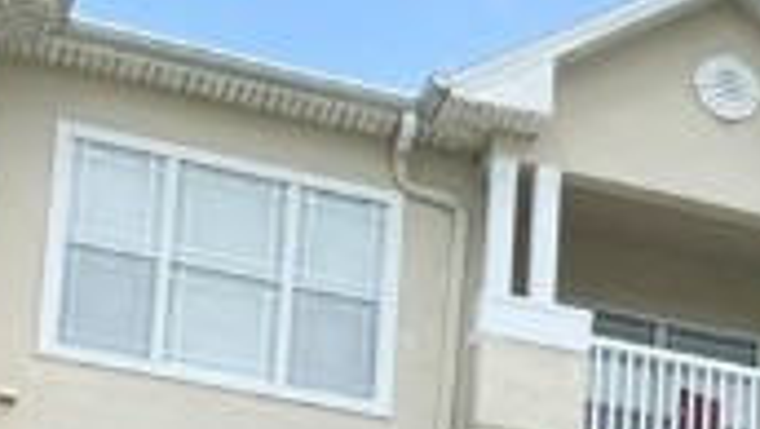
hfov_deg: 11.4
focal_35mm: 169
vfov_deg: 6.8
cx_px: 1529
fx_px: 3408
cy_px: 986
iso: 50
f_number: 1.6
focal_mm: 5.1
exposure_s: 1/1721
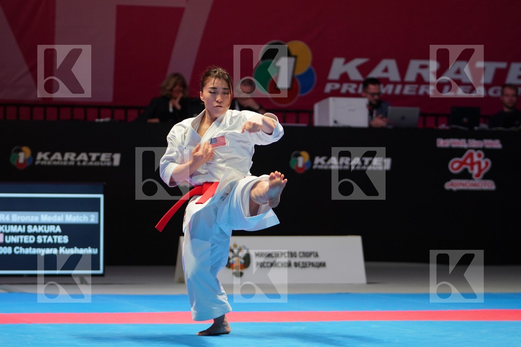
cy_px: 174
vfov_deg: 9.5
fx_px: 2098
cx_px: 260
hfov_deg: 14.2
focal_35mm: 145
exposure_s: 1/500
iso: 1250
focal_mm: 97
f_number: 2.8
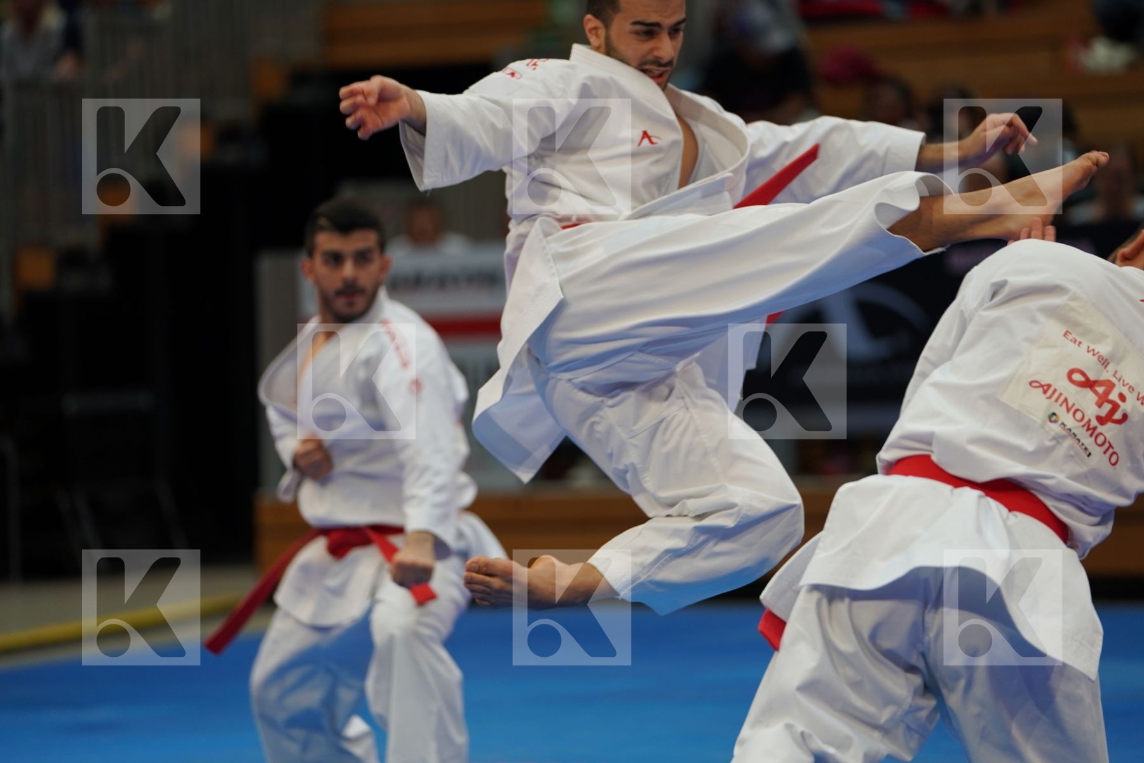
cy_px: 382
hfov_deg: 12.1
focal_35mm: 170
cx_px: 572
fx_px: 5402
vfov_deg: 8.1
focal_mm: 170
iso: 640
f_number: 2.8
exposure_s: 1/500
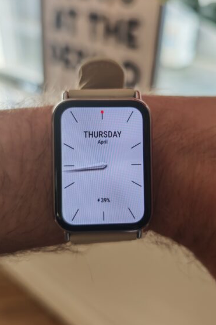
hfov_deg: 39.9
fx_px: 297
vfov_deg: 57.2
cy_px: 161
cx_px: 118
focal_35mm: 33
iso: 100
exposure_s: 1/107
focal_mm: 6.55
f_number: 1.62
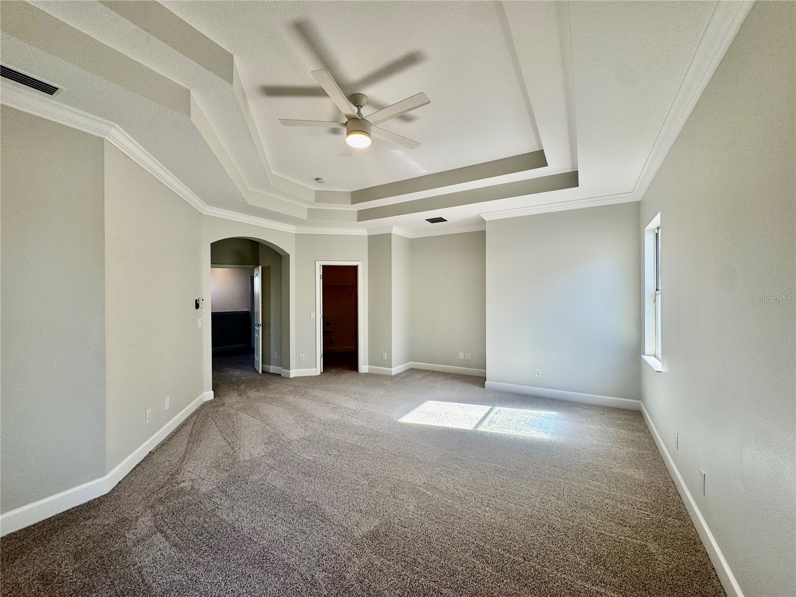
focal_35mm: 14
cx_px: 398
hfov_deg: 102.1
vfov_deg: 85.7
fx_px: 322
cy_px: 298
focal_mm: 2.22
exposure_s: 1/120
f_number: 2.2
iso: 50
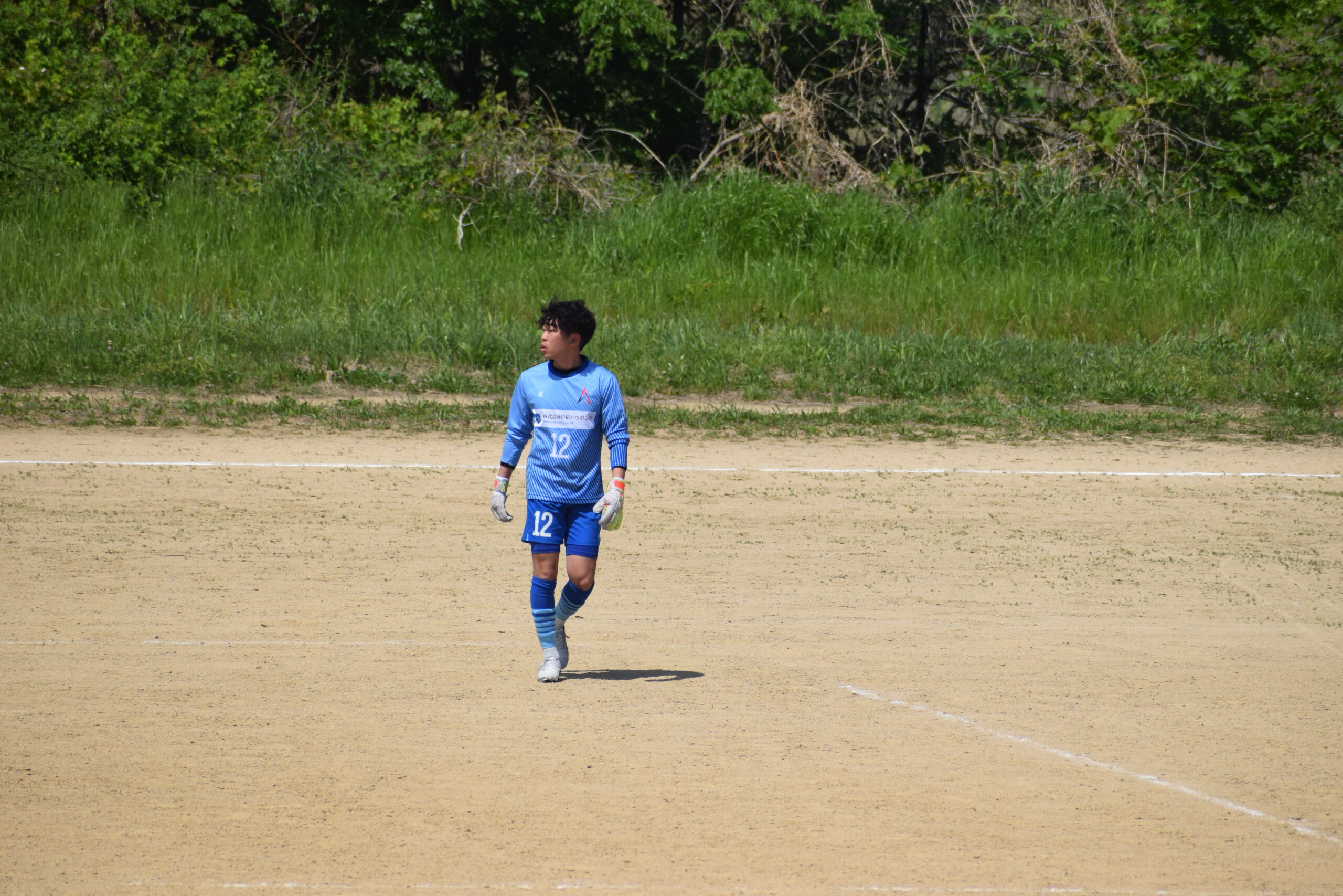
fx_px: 15108
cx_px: 672
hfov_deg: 5.1
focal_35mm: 405
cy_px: 448
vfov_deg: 3.4
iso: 400
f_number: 8
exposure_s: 1/2000
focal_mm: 270
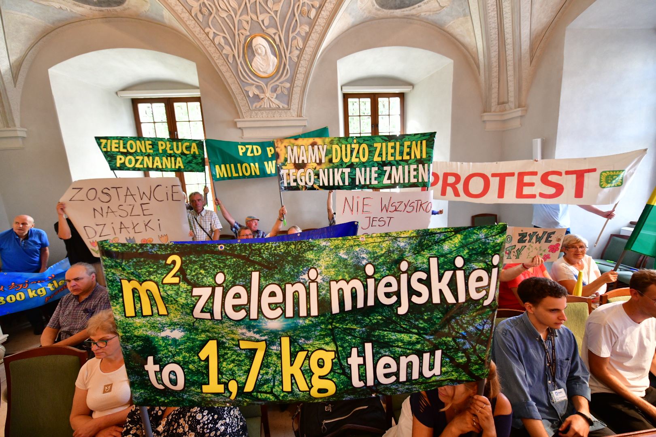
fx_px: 255
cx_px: 328
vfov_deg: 81.2
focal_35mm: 14
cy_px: 218
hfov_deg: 104.3
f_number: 2.8
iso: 1250
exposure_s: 1/125
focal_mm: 14
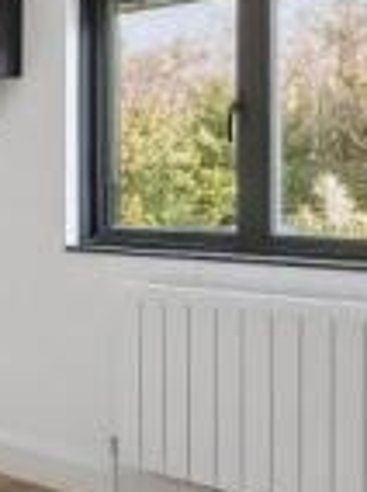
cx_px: -324
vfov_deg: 27.4
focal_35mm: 71
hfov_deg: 16.6
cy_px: 206
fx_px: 1007
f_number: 5.6
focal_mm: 16
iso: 320
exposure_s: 1/5
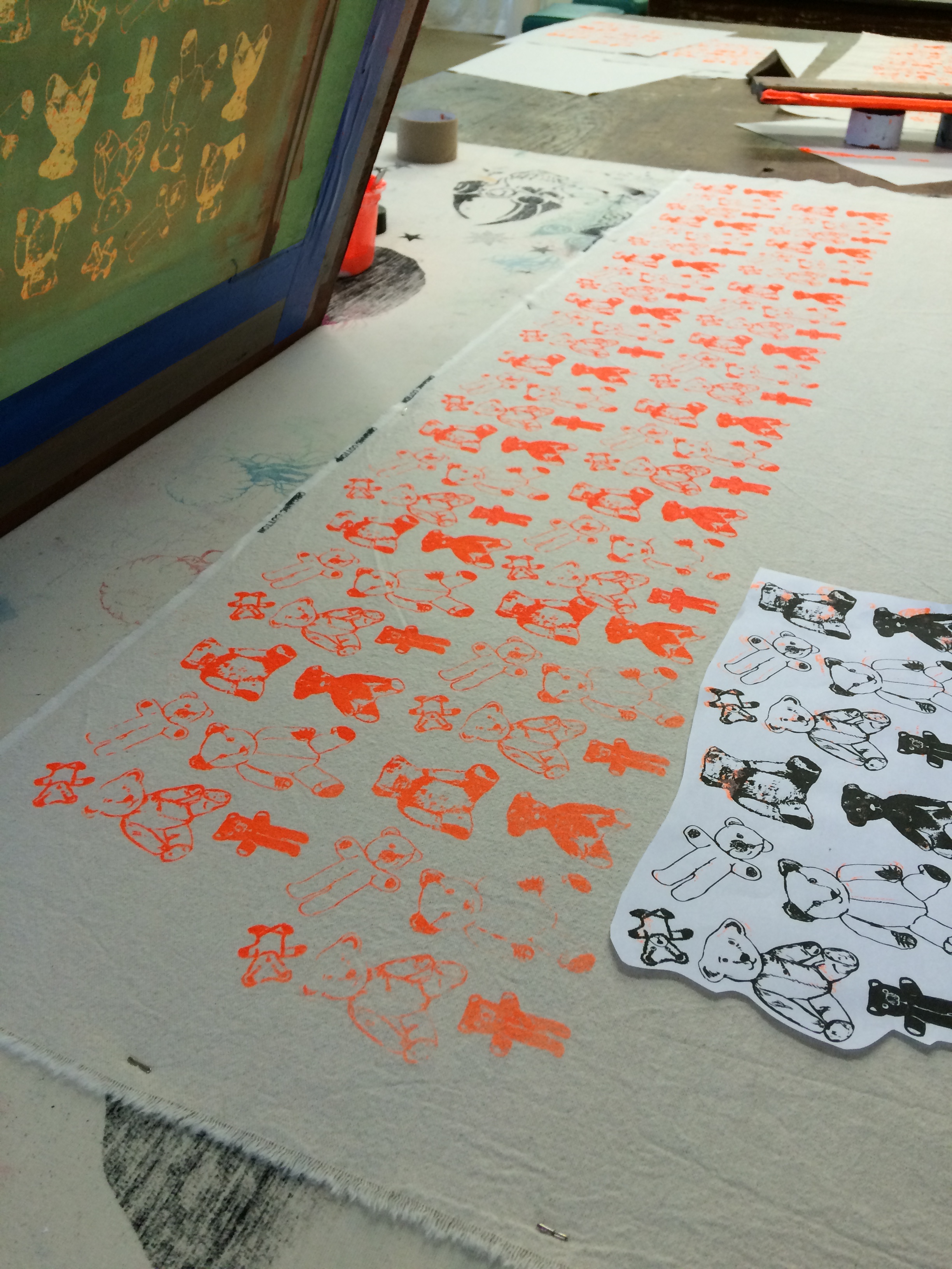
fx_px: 1063
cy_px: 634
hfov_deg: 48.2
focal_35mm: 29
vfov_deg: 61.7
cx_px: 476
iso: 64
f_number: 2.2
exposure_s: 1/33
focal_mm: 4.15
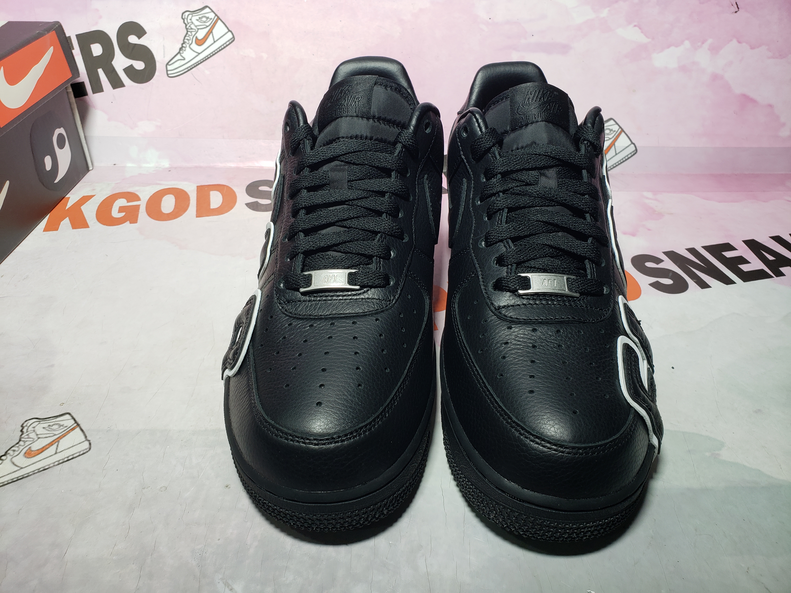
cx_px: 396
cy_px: 296
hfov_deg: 67.3
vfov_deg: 53.1
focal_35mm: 26
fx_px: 594
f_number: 2.4
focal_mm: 4.3
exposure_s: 1/133
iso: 50
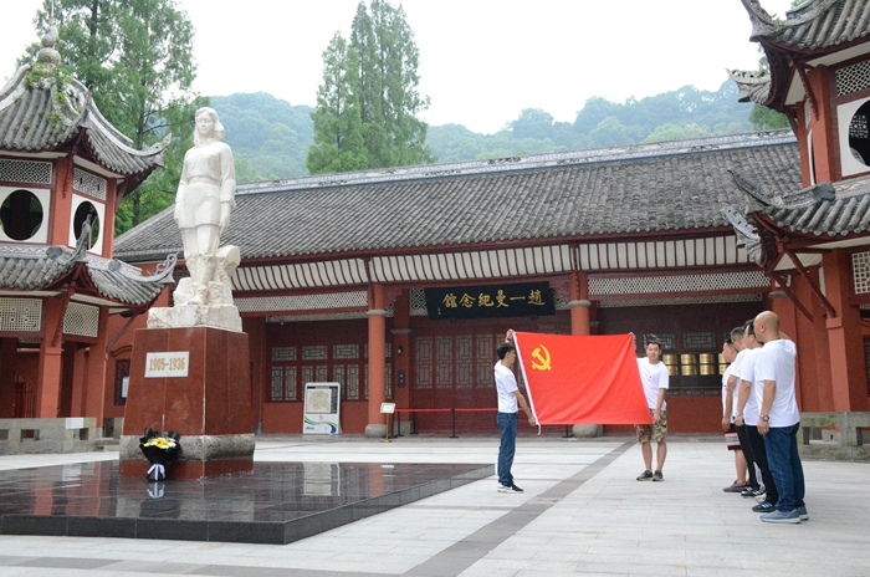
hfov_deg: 55.2
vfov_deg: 38.2
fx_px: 832
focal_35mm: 34
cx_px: 435
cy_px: 288
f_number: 10
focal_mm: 23
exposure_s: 1/400
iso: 6400
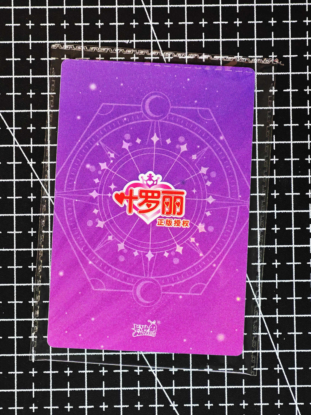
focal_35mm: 110
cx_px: 156
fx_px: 1318
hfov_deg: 13.5
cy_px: 208
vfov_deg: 17.9
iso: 500
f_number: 2.4
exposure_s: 1/25
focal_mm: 8.67
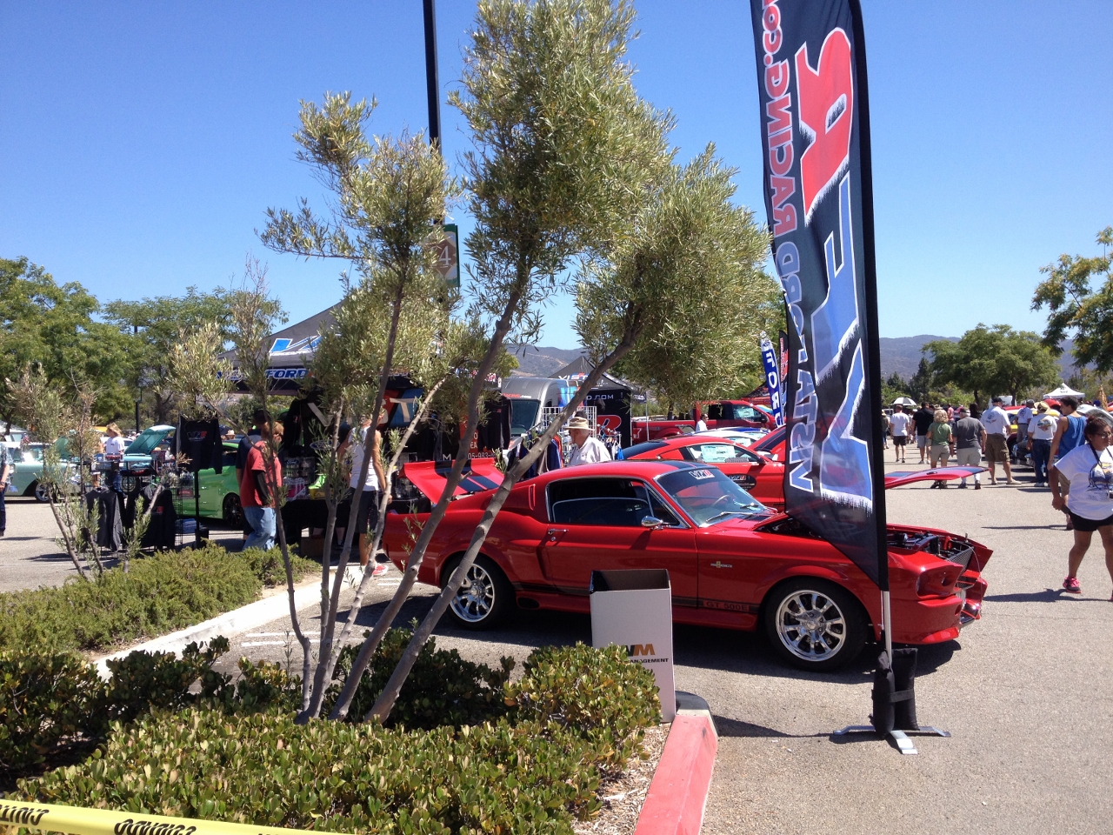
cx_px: 556
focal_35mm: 35
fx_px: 1125
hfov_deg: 52.6
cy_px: 418
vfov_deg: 40.7
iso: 50
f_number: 2.4
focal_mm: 4.28
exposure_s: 1/1042
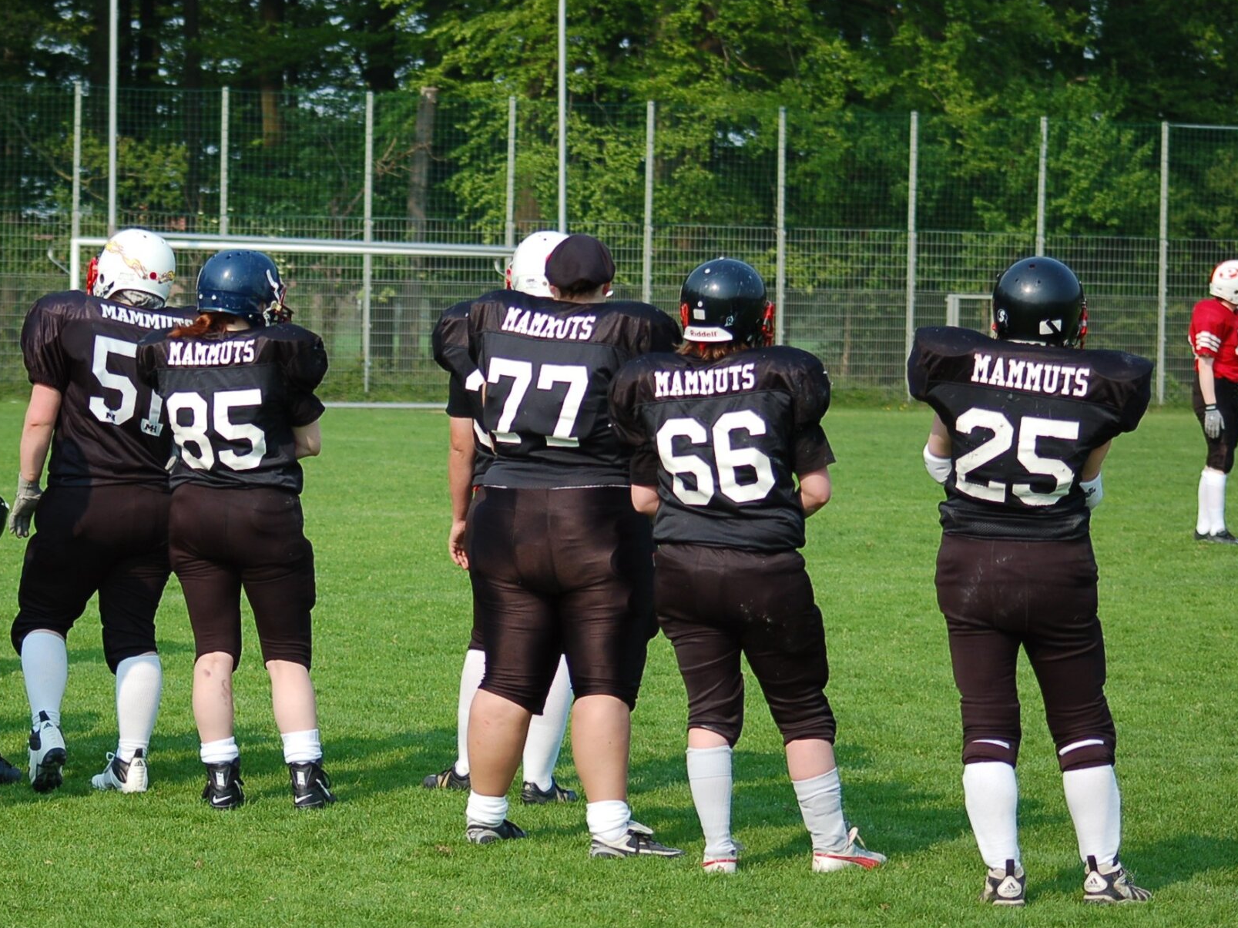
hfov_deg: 14.3
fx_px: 4935
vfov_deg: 10.7
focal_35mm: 138
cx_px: 419
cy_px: 498
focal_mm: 70
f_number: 4
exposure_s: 1/1000
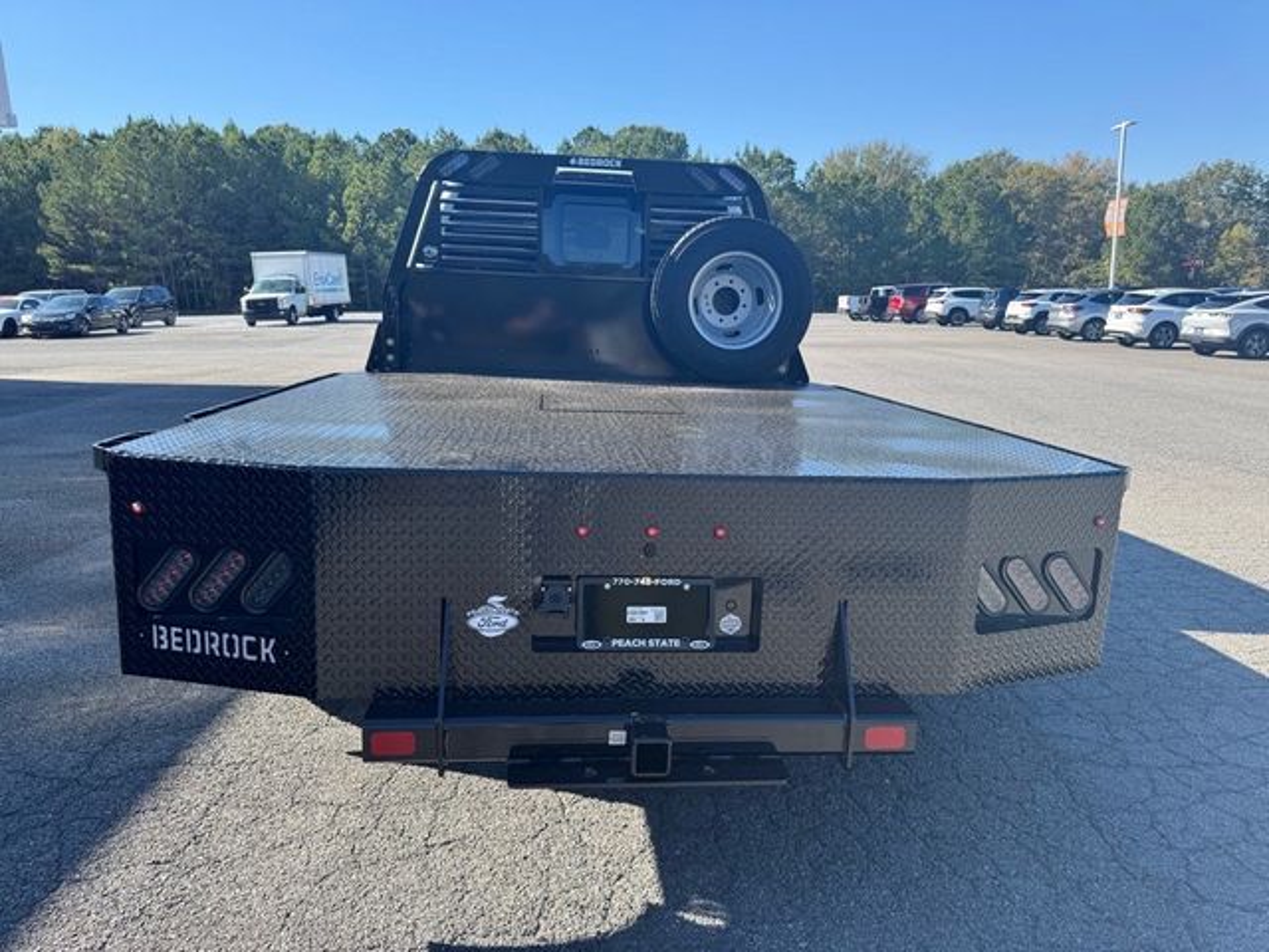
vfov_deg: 56.8
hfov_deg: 71.6
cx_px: 634
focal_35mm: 24
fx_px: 880
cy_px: 476
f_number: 1.78
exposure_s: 1/1172
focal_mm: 6.76
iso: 80
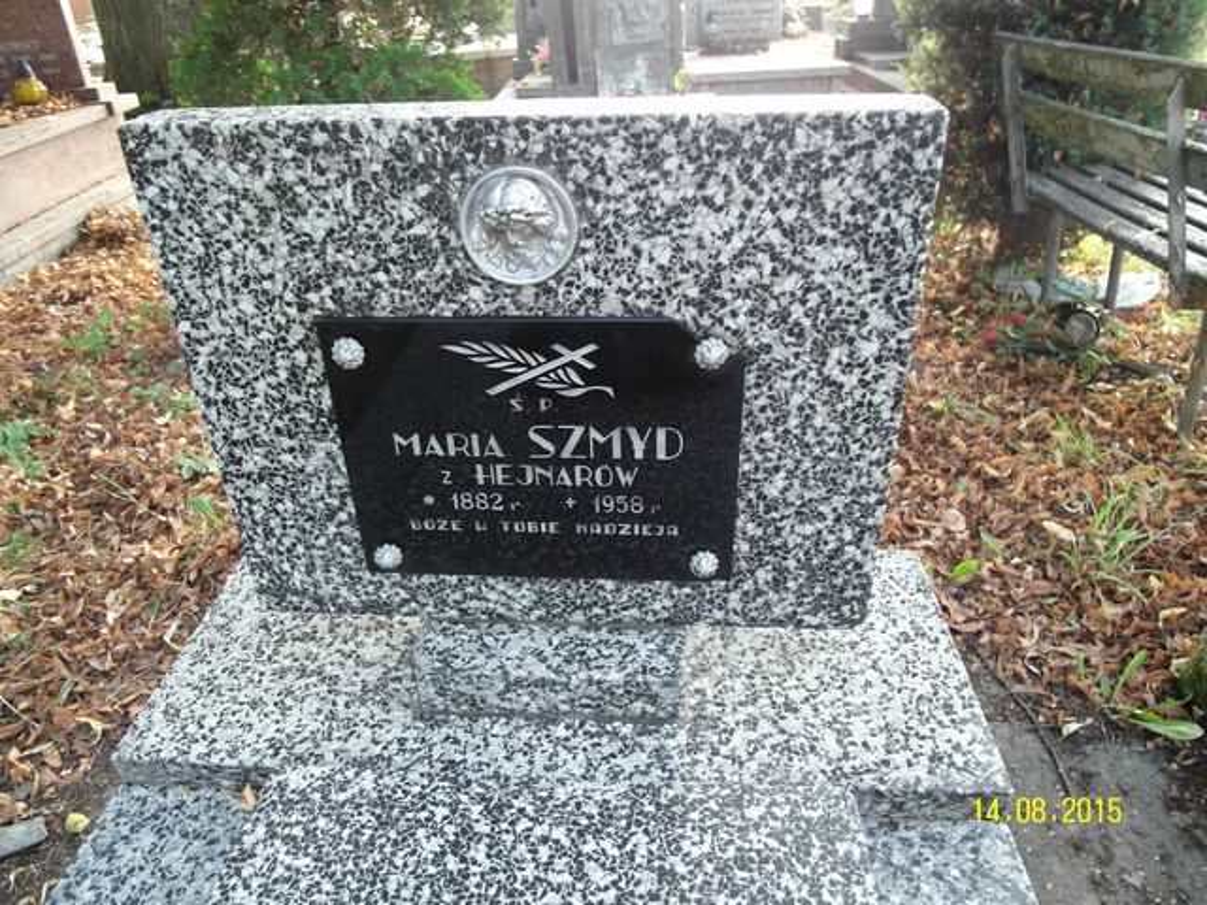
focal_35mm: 24
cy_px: 452
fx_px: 837
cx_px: 604
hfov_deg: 71.6
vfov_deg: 56.8
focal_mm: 5.2
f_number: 2.5
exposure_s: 1/45
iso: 120
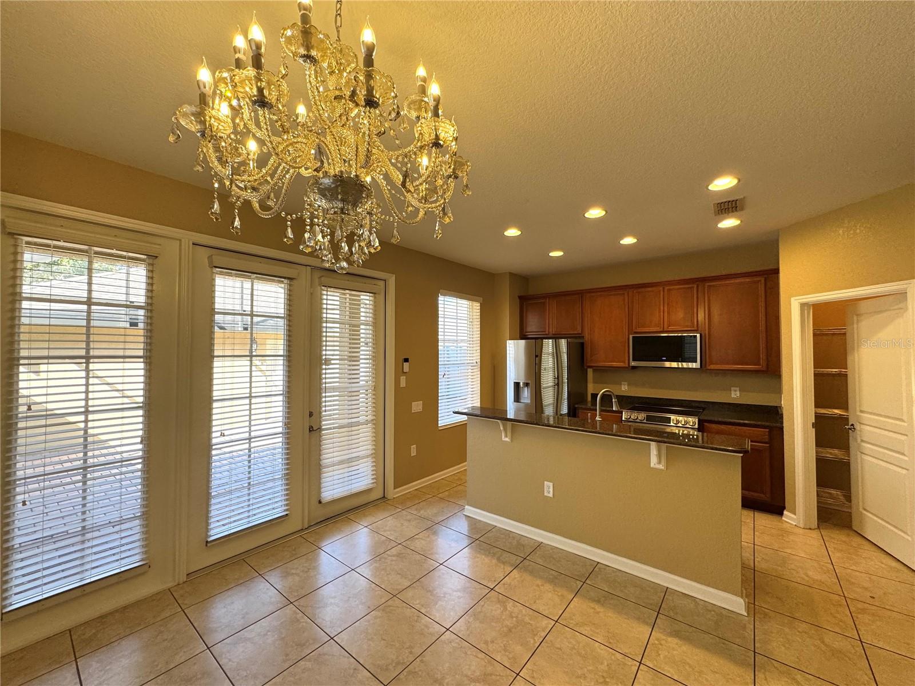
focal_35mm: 14
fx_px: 370
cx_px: 458
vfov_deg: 85.7
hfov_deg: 102.1
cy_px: 343
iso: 160
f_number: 2.2
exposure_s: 1/120
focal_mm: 2.22
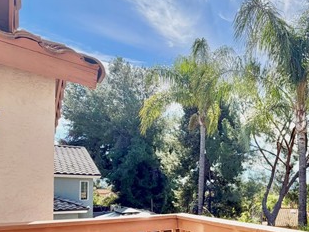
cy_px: 186
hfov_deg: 54.0
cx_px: 277
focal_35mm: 29
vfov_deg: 45.8
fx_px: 259
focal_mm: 2.22
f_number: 2.2
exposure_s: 1/770
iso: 32
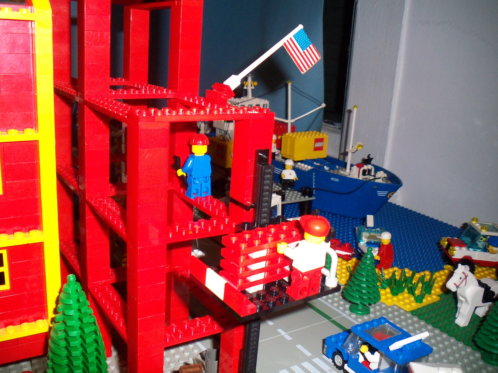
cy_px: 186
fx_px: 547
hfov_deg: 49.0
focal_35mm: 38
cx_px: 249
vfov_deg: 37.7
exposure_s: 1/60
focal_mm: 6.3
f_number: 3.5
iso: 200
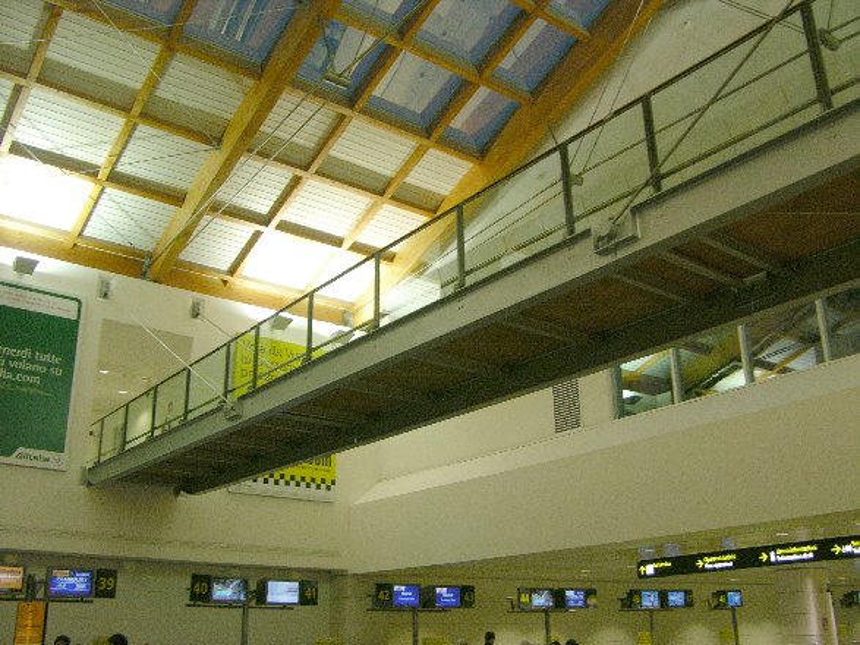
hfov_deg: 52.6
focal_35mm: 35
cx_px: 430
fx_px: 869
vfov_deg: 40.7
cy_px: 322
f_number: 2.8
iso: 148
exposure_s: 1/25.7
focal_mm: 8.9
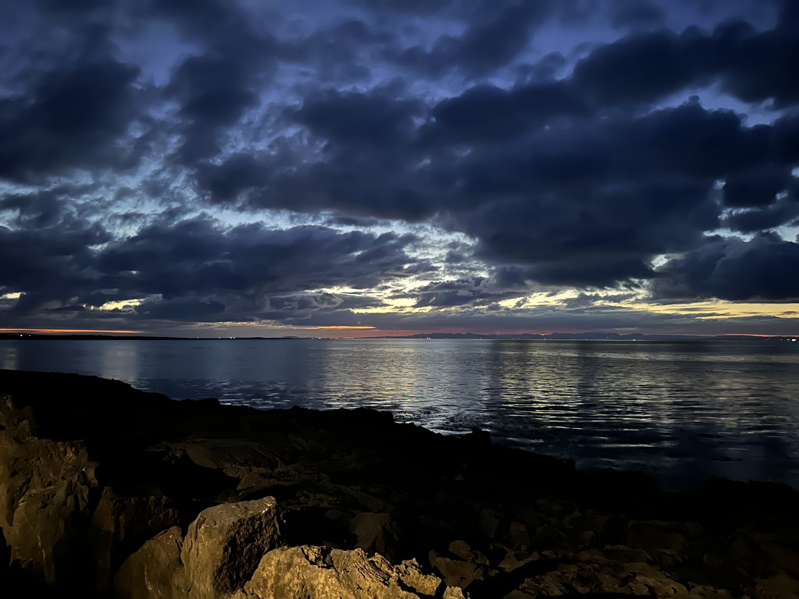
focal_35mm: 24
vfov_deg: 56.8
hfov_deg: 71.6
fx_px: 554
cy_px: 300
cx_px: 400
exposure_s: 1/5
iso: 2500
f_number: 1.78
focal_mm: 6.86
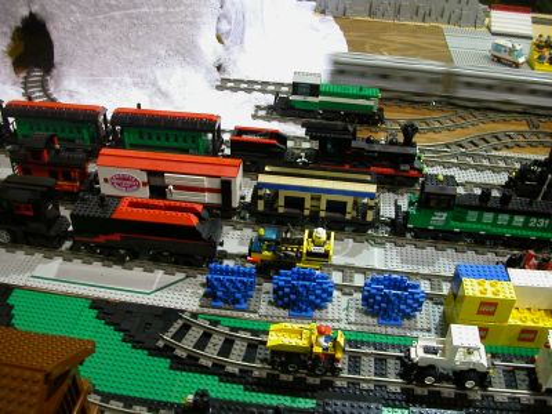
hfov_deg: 50.1
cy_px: 207
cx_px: 276
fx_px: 590
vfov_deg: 38.7
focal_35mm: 37
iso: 100
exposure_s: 1/10
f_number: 2.7
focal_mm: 5.6
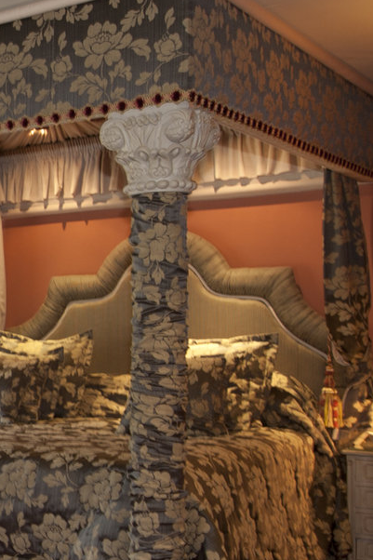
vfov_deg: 37.7
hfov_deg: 21.3
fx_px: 793
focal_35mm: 51
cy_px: 437
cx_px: -218
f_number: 8
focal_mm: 15
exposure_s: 1/2
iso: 200
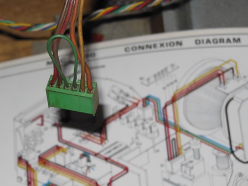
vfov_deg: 11.7
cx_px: 124
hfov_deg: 15.5
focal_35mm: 127
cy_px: 93
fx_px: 910
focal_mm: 22.6
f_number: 5
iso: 200
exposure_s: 1/60
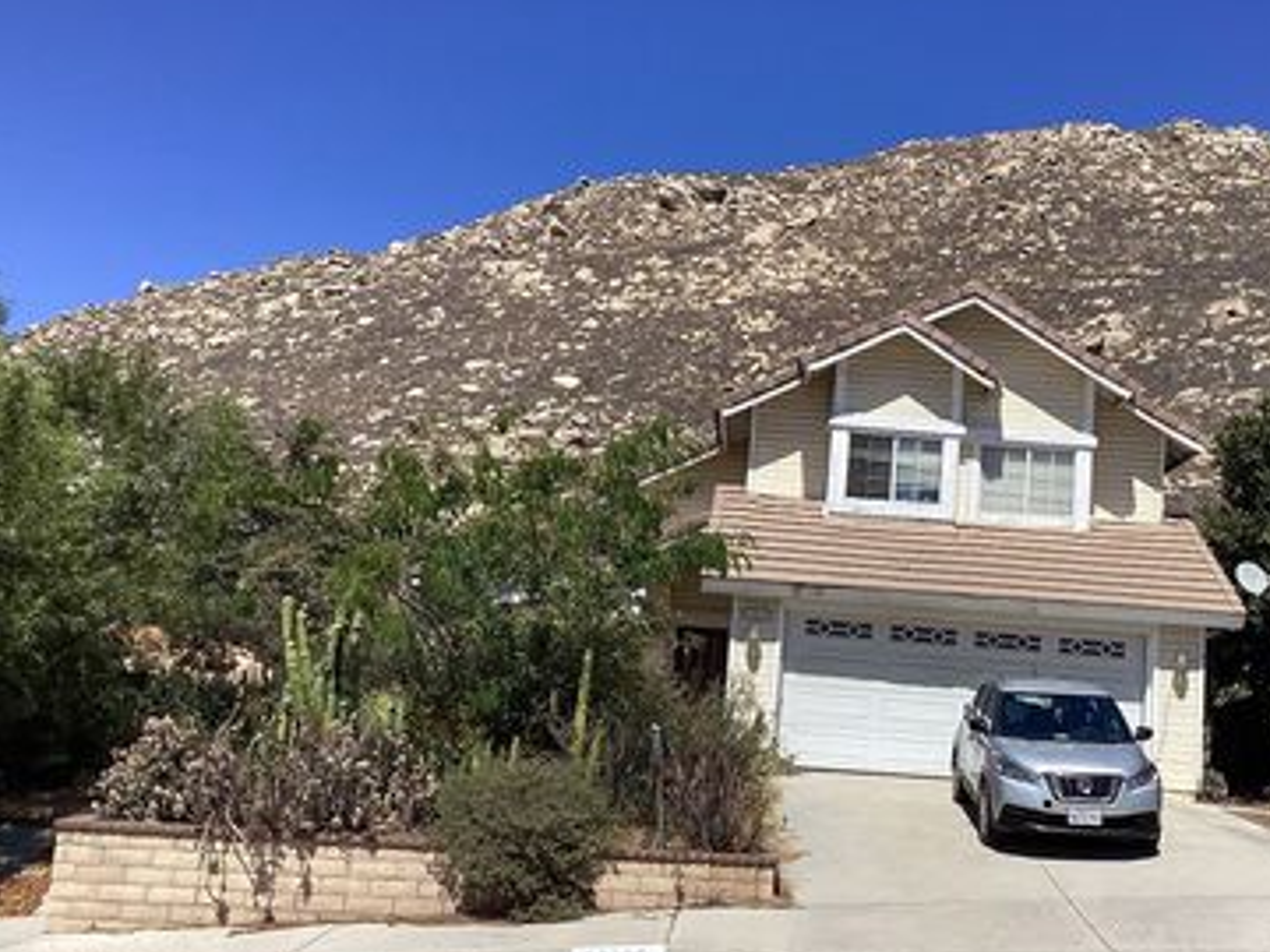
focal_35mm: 43
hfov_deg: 43.4
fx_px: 1578
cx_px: 818
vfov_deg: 33.6
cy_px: 509
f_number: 2.4
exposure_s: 1/1567
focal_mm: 3.3
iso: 25
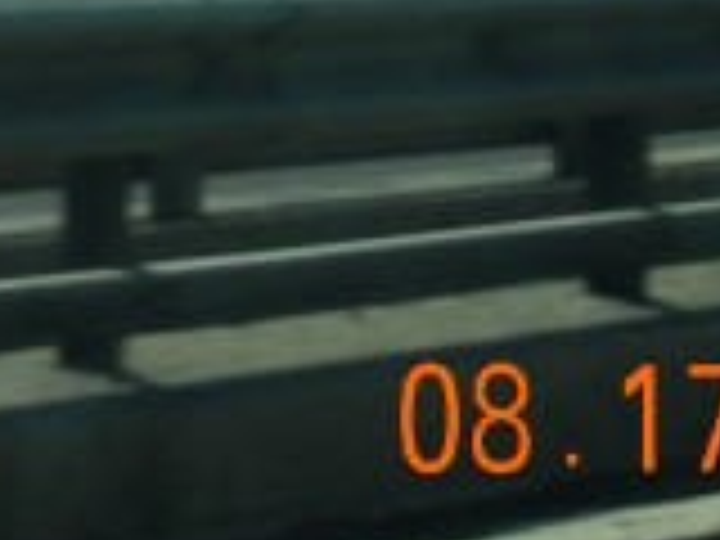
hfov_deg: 9.9
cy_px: -950
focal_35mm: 192
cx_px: -490
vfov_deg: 7.1
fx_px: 3994
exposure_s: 1/490
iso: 160
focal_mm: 5.4
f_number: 7
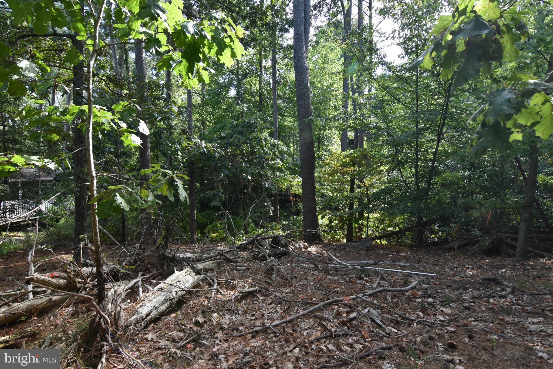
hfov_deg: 95.0
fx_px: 253
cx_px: 276
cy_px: 184
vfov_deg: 72.0
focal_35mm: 16
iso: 800
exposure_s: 1/250
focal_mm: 11
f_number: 8
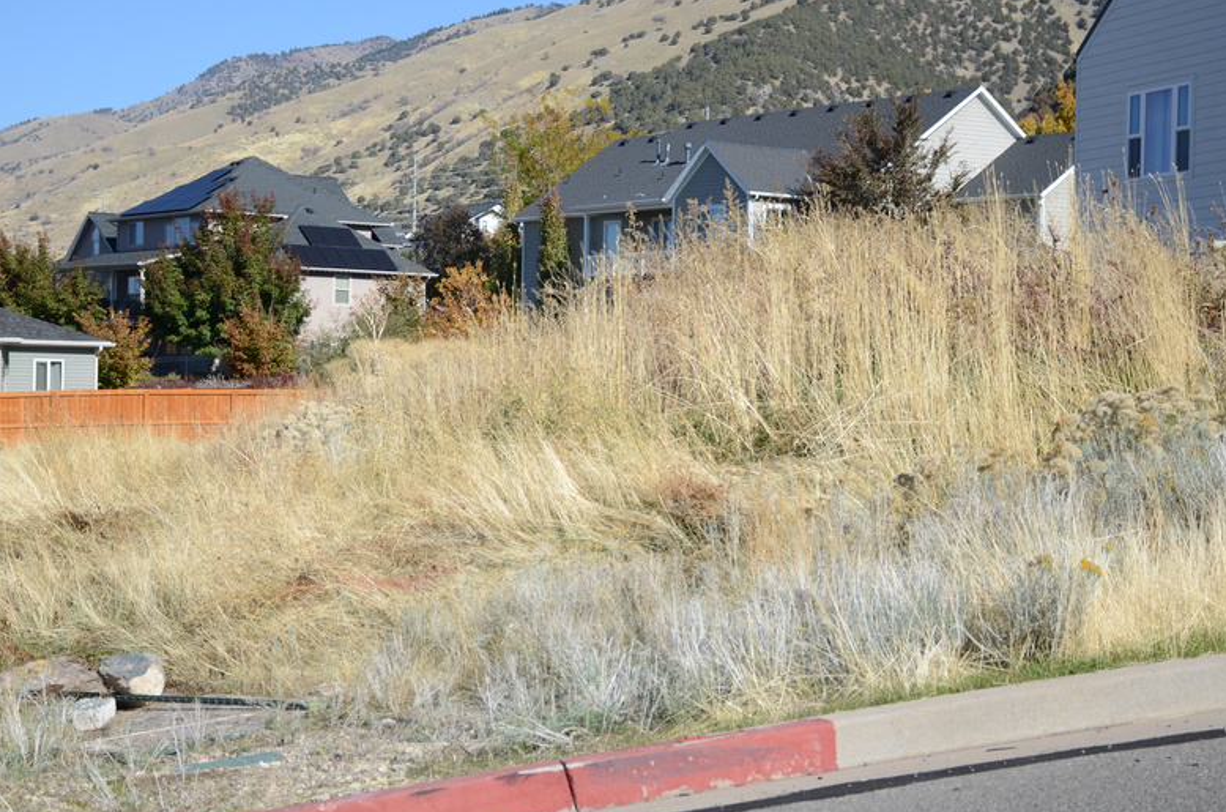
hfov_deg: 27.0
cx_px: 553
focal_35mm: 75
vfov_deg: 18.1
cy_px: 353
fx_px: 2548
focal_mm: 38
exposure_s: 1/800
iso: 100
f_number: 4.2
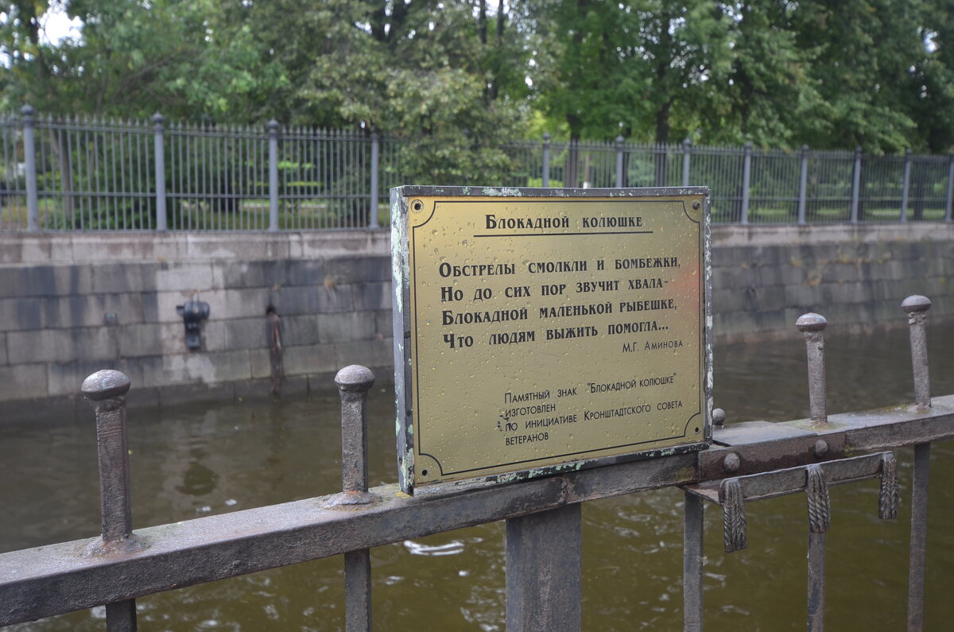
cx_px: 477
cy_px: 316
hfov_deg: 53.2
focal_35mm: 36
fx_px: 952
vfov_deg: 36.7
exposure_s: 1/125
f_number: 5.6
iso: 320
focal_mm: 24
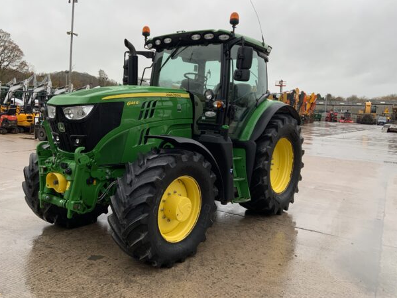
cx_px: 193
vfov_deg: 45.4
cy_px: 145
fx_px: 355
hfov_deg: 58.4
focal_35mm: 31
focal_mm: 3
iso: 32
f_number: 1.8
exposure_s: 1/122
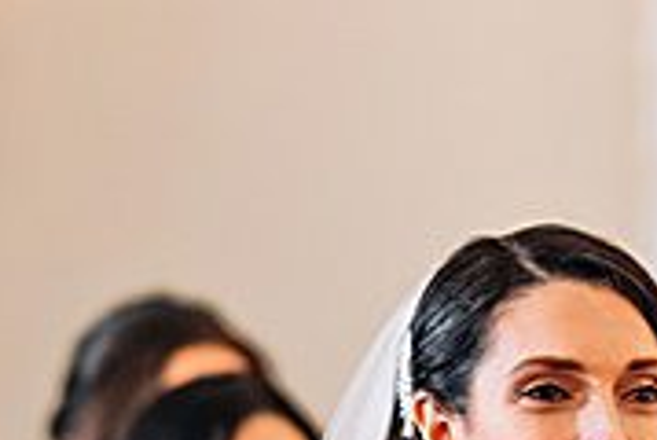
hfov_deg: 3.7
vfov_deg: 2.5
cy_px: 380
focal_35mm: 550
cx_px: 595
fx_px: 10054
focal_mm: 105
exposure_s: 1/100
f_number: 1.4
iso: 500
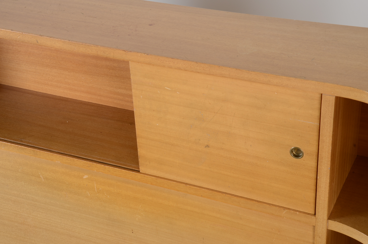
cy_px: 122
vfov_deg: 18.8
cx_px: 184
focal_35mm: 72
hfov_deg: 28.1
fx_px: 734
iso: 125
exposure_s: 1/100
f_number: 14
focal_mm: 48
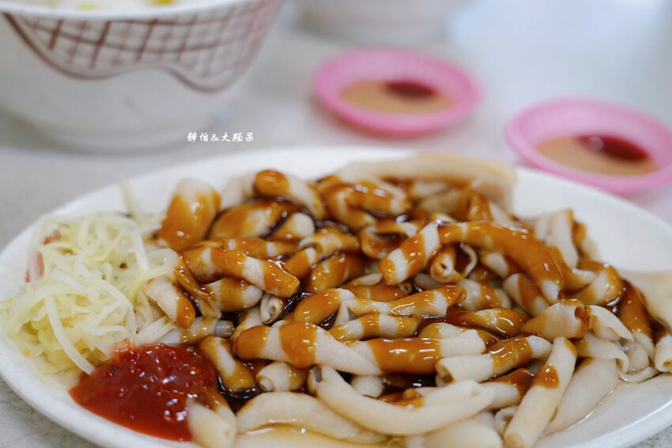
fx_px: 1045
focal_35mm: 56
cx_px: 336
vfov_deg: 24.2
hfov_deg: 35.7
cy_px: 224
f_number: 4
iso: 640
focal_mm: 56
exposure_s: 1/60
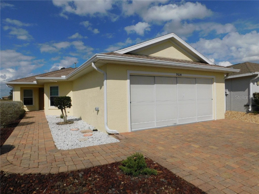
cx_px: 130
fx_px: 172
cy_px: 97
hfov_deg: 73.9
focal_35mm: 23
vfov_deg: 58.9
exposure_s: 1/1500
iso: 125
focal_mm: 4
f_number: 6
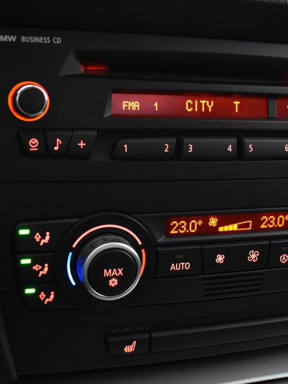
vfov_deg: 34.9
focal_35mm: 55
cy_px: 165
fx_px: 610
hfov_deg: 26.3
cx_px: 210
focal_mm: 18
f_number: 3.5
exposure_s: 1/25
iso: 3200
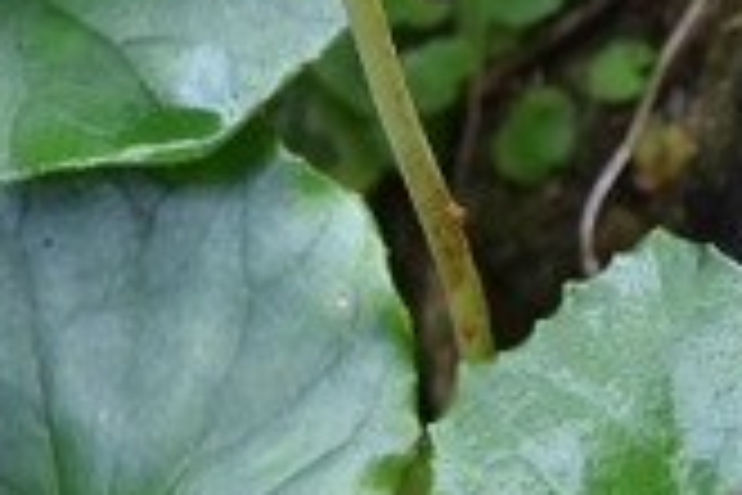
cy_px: 18
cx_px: 227
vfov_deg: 4.0
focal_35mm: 341
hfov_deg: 6.0
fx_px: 7029
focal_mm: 55
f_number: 5.6
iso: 800
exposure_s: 1/250
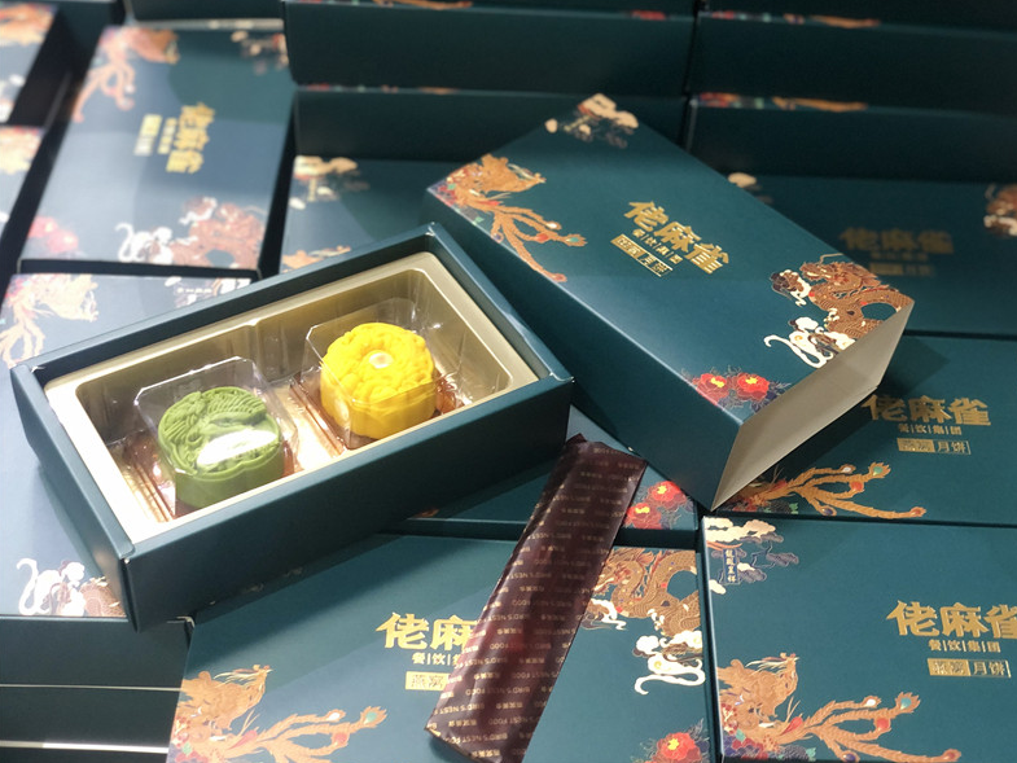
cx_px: 516
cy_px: 380
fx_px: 1557
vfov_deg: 27.5
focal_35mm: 53
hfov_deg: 36.2
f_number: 2.4
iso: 160
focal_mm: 6
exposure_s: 1/12
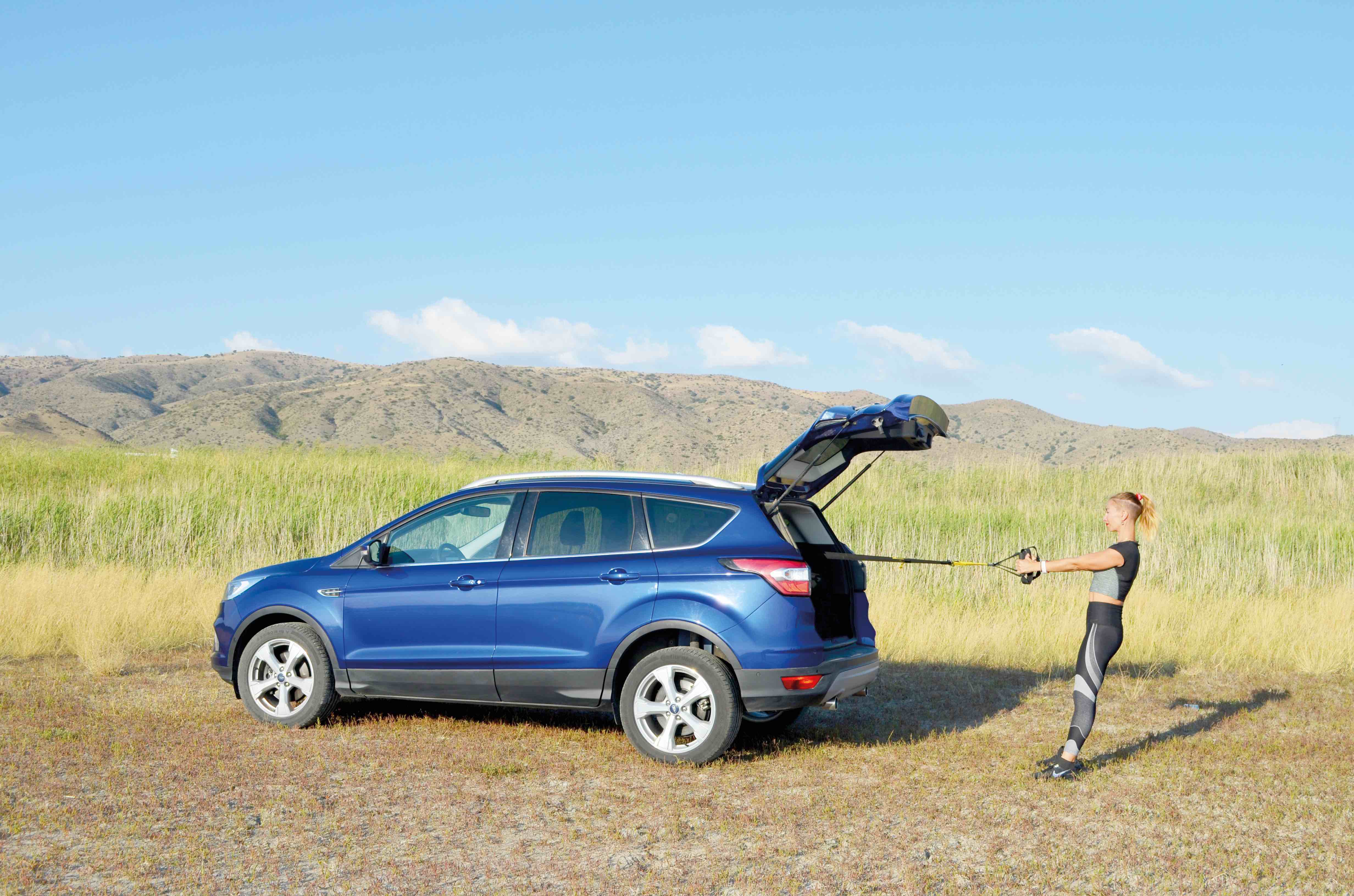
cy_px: 448
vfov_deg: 36.7
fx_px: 1351
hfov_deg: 53.2
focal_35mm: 36
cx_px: 677
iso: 100
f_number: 8
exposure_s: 1/320
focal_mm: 24
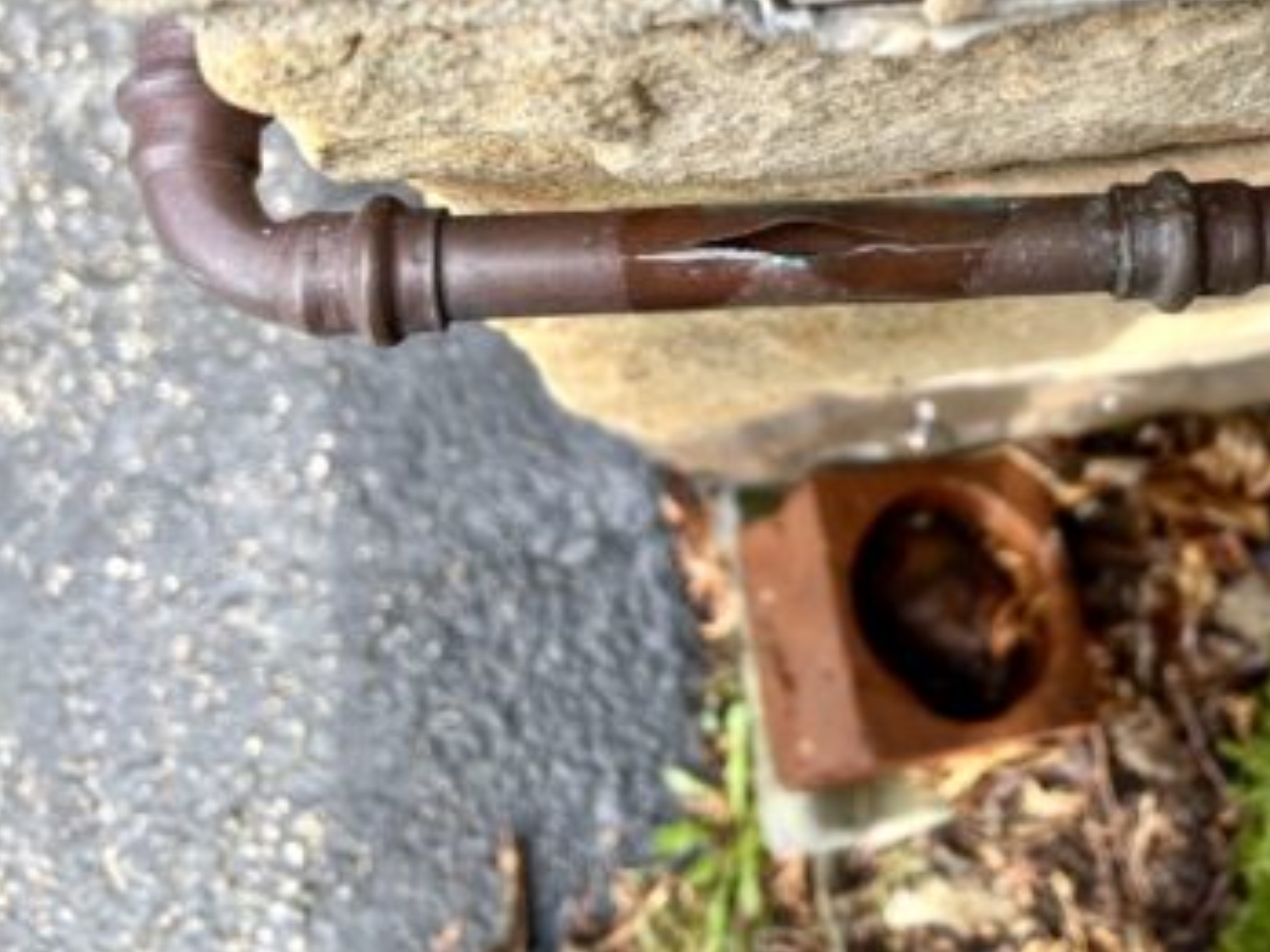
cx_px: 883
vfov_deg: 34.3
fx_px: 1504
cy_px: 221
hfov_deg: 44.8
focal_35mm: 41
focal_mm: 5.7
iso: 50
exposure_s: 1/327
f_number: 1.5
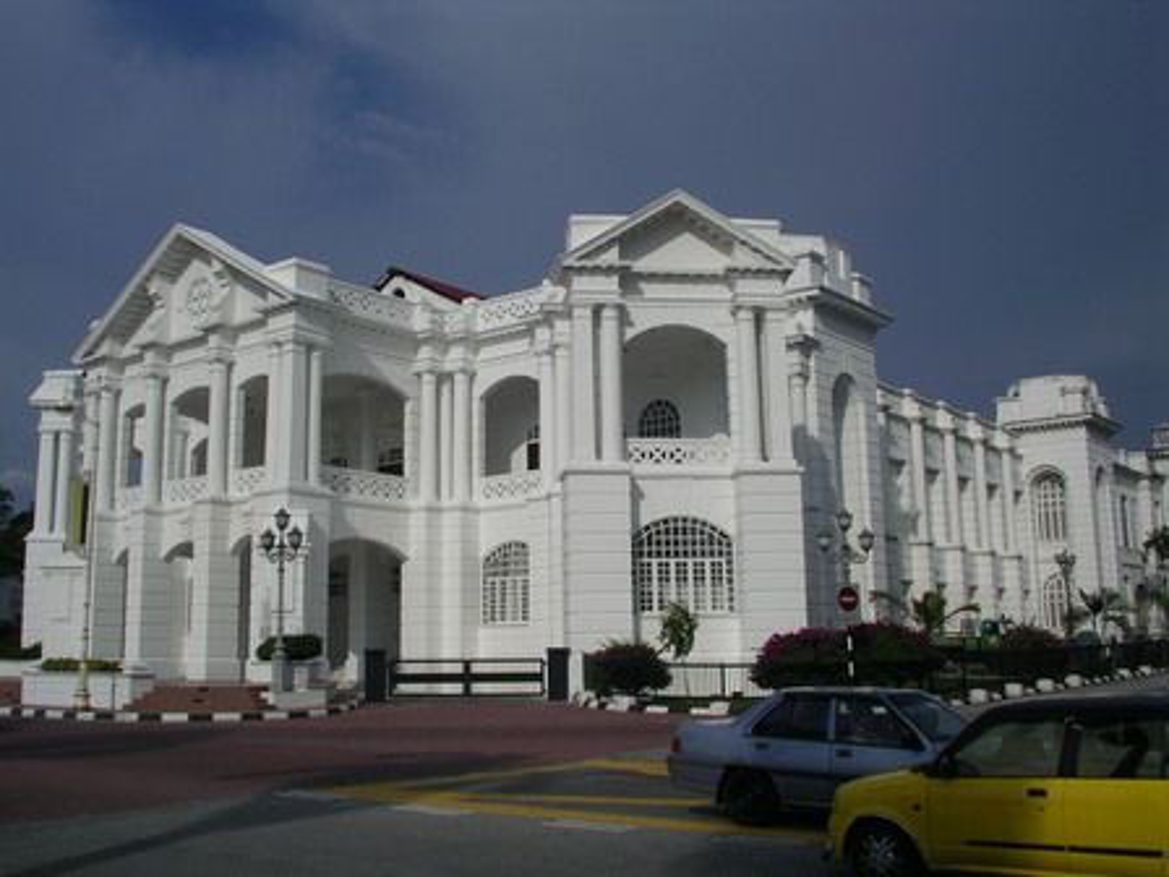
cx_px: 584
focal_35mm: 37
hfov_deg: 50.1
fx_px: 1250
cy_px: 438
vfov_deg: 38.7
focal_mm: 5.7
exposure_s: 1/640
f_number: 6.9
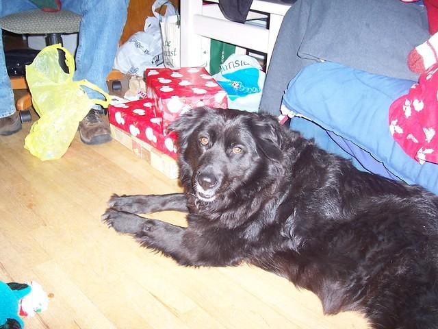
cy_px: 164
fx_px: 1404
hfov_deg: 17.7
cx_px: 219
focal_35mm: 111
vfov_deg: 13.3
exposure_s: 1/90
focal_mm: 16.8
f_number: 4.8
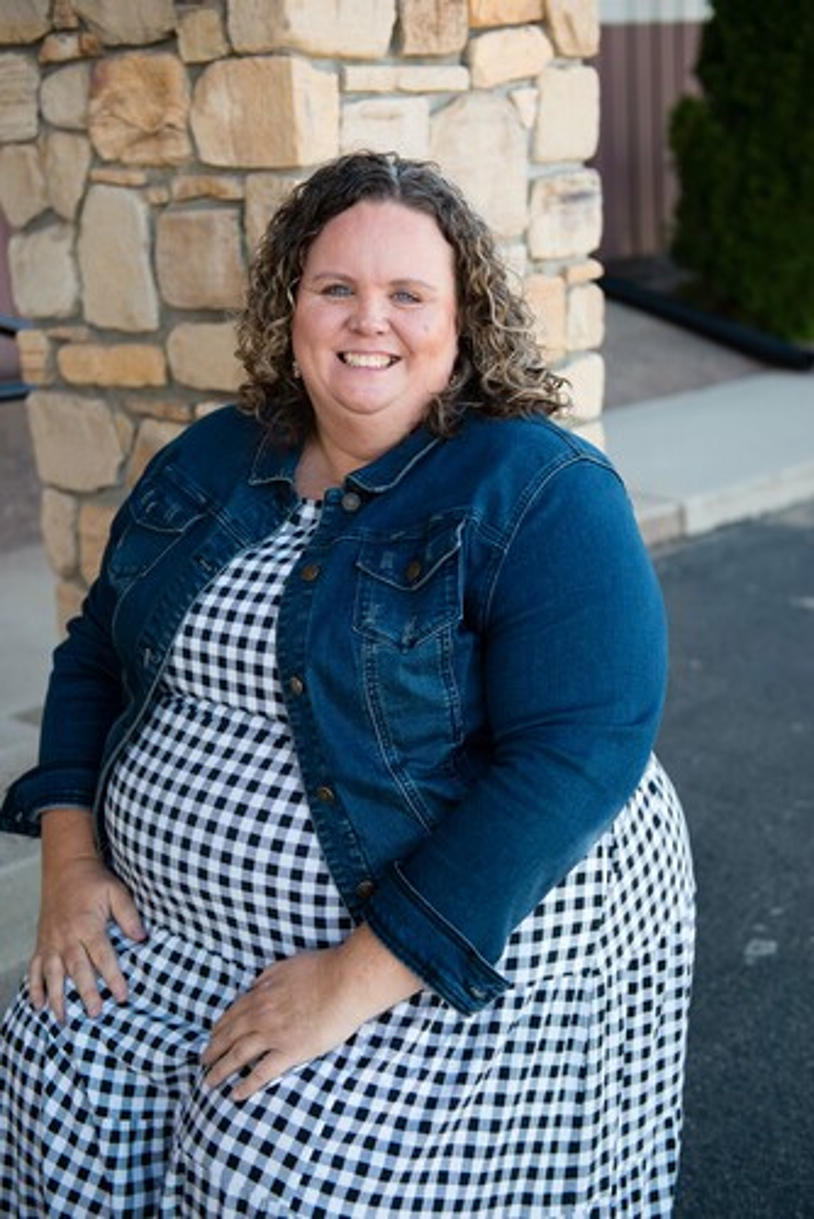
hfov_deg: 28.1
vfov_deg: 41.1
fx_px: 1626
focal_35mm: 48
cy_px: 610
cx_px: 407
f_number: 3.2
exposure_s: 1/125
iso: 100
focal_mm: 48
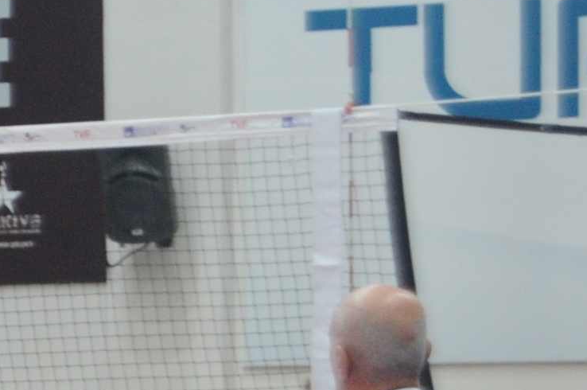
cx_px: -1110
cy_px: 268
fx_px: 5390
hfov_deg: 5.8
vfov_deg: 4.1
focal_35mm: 331
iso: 500
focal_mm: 38
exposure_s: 1/60
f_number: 4
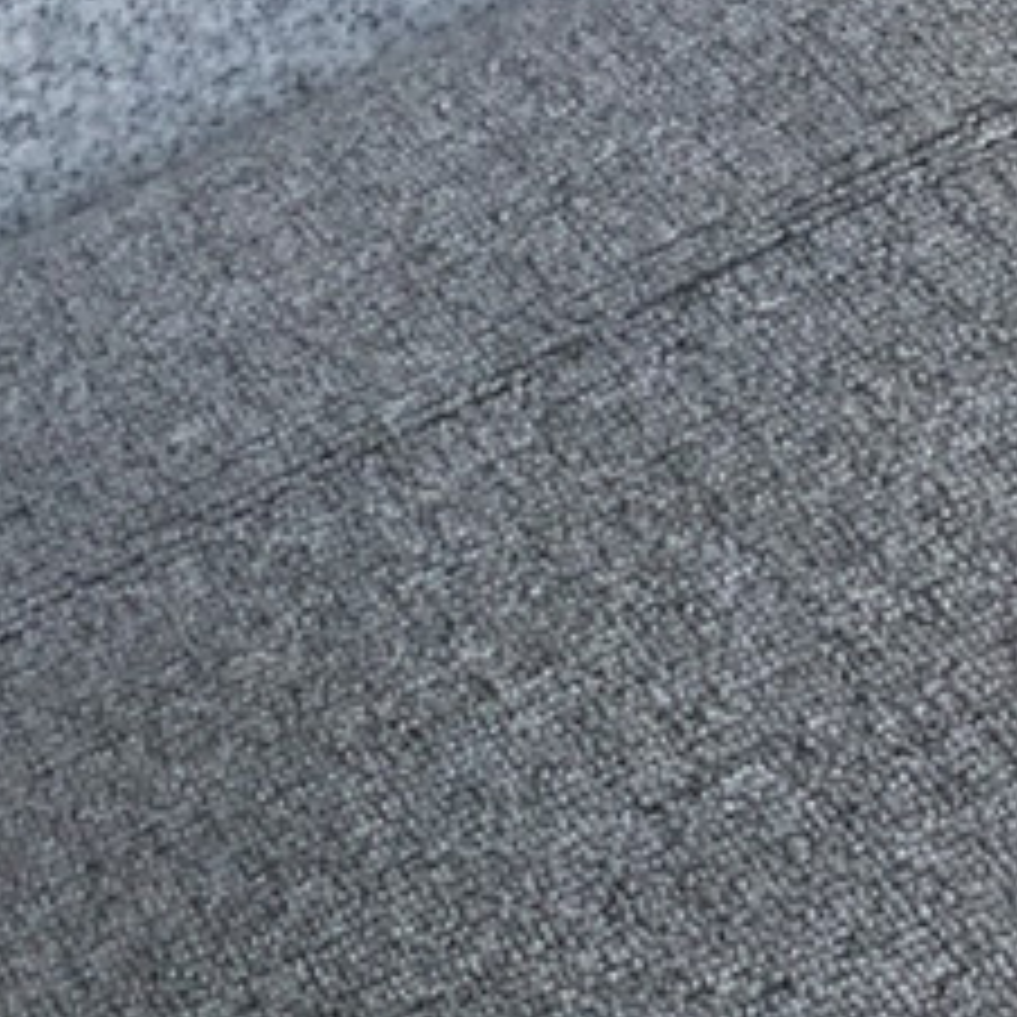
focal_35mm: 109
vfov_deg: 15.9
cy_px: 808
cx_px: -801
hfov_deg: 14.2
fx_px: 3623
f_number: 2.4
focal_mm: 3.3
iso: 25
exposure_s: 1/590
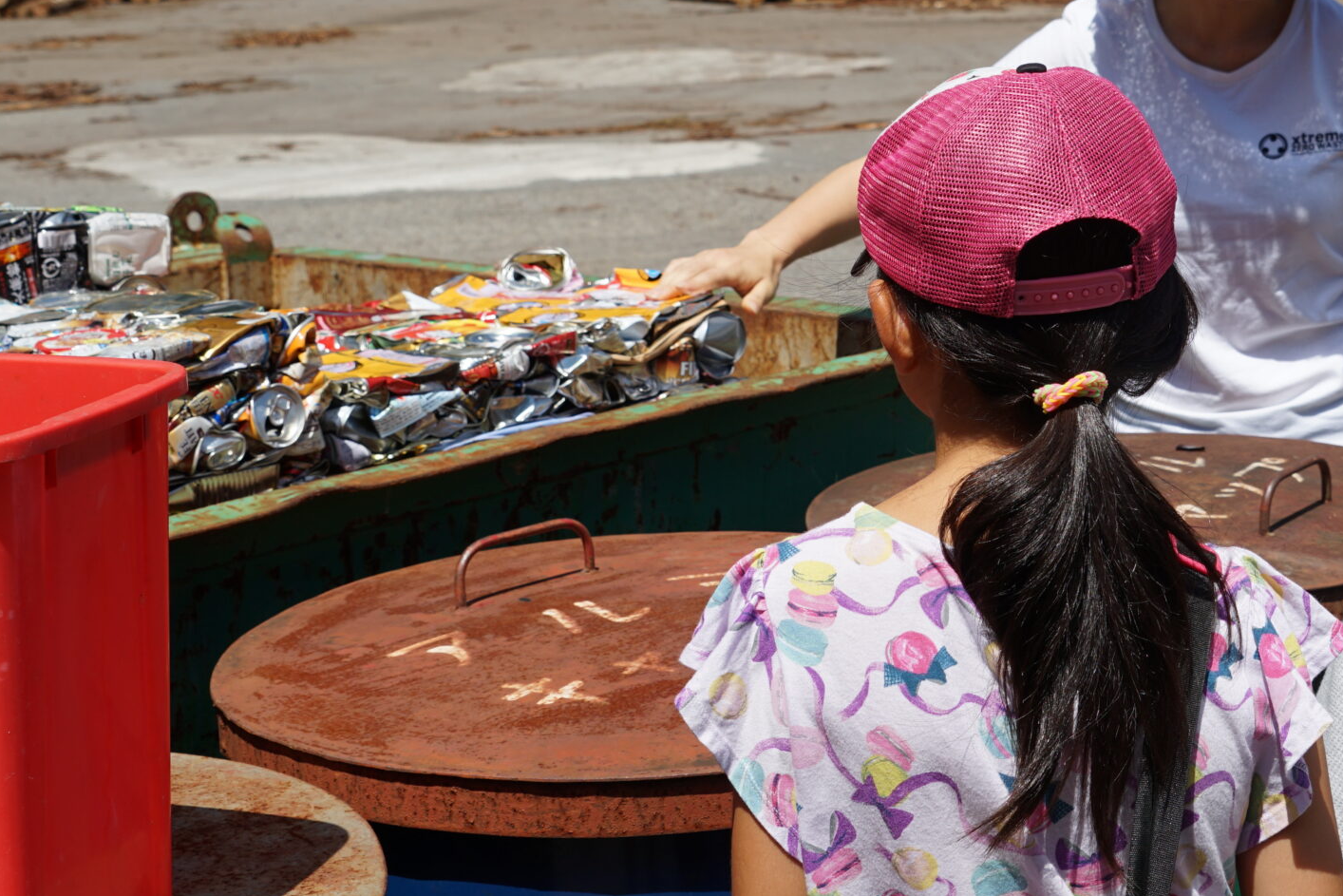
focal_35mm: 67
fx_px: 2500
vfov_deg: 20.2
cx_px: 877
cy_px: 237
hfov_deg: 29.9
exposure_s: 1/320
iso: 100
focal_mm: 37
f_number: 8
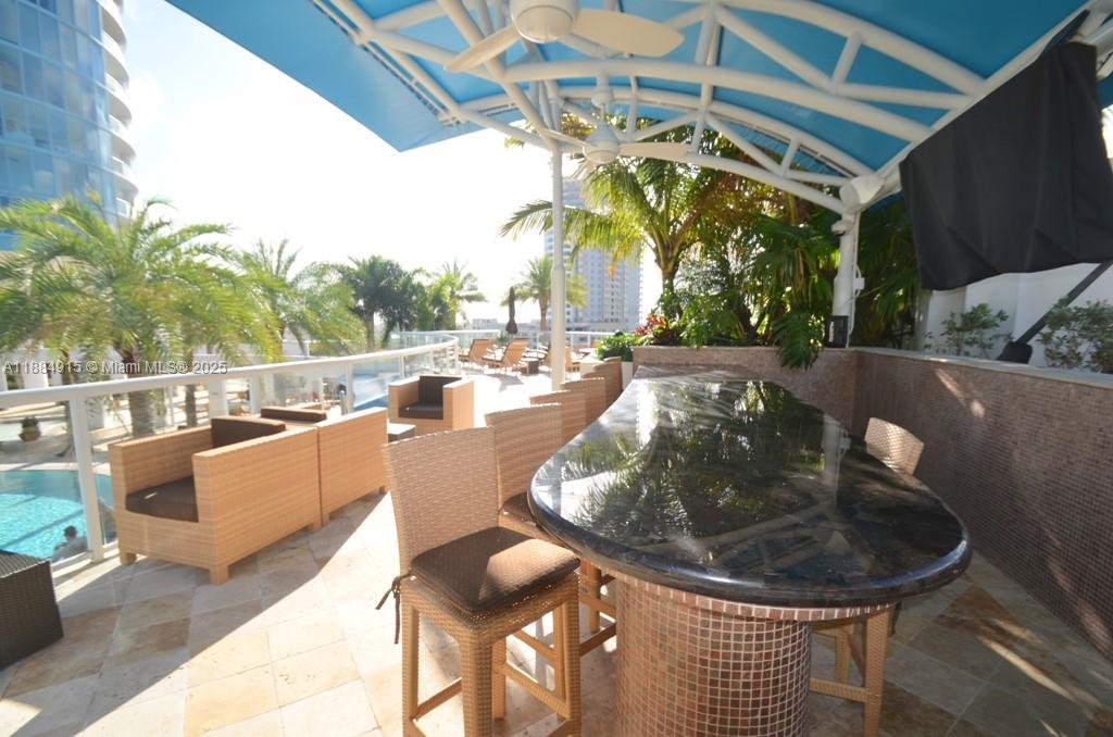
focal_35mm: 15
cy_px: 368
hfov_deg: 100.5
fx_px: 463
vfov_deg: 77.1
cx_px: 556
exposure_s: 1/200
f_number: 6.3
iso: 100
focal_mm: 10
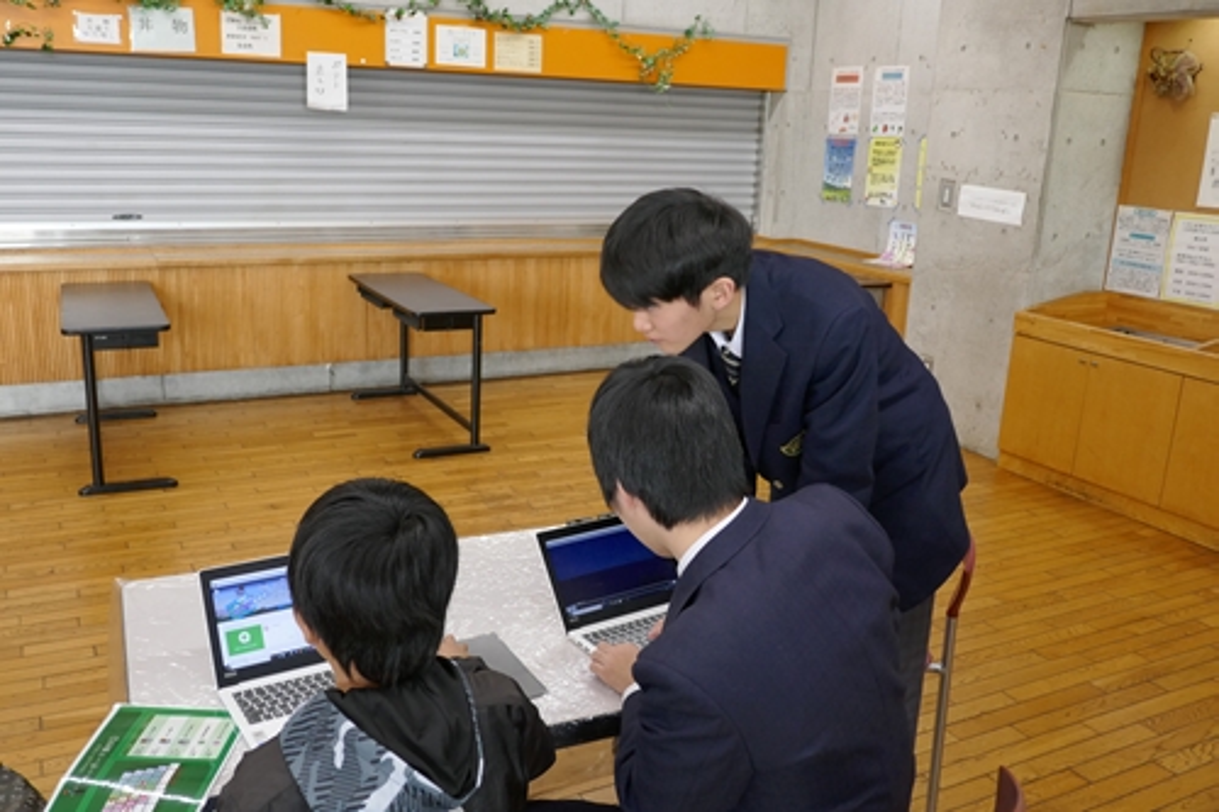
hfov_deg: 60.3
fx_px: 1049
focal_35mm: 31
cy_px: 406
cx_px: 610
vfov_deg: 42.3
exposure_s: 1/80
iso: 500
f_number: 3.2
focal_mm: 11.3
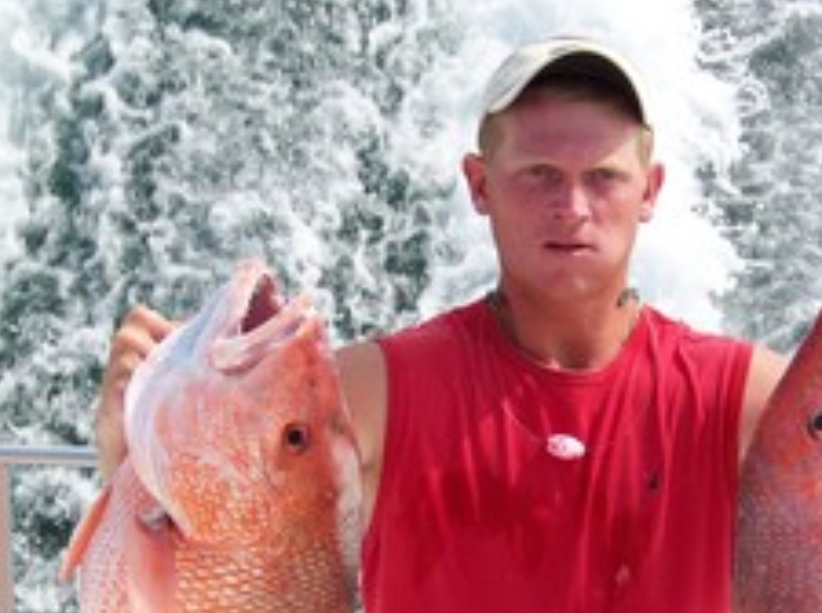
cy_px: 544
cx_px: 585
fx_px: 4054
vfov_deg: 8.6
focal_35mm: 171
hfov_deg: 11.6
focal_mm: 16.2
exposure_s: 1/640
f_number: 3.2
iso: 64
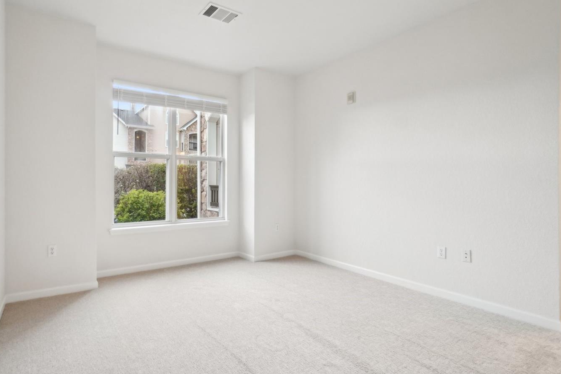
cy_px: 190
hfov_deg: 89.7
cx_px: 252
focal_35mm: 18
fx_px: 280
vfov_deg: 67.4
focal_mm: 10
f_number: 8
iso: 400
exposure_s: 1/15
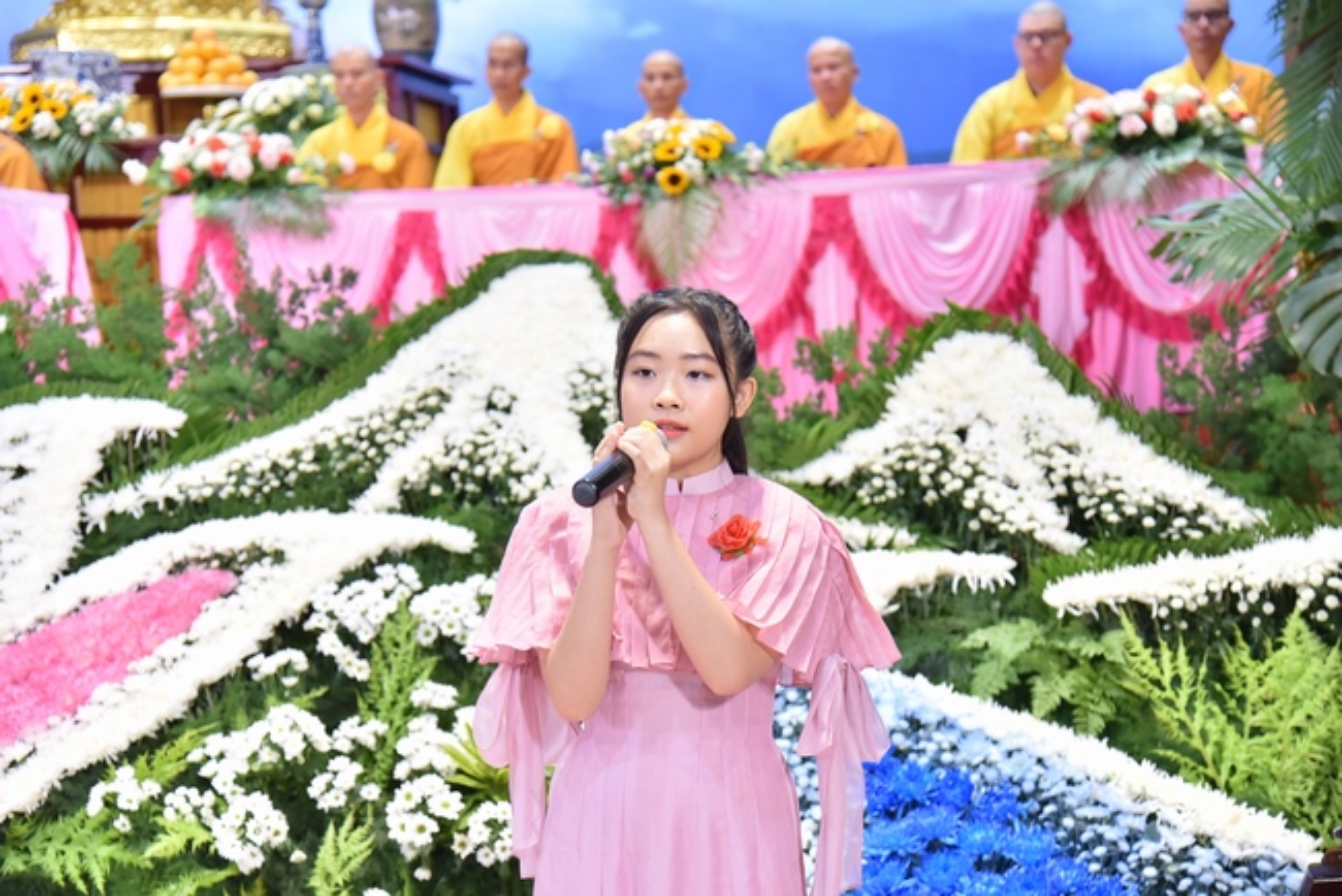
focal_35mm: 66
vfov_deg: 20.6
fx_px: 2461
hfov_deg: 30.5
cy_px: 448
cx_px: 671
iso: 1250
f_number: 4
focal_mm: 66
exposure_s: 1/80
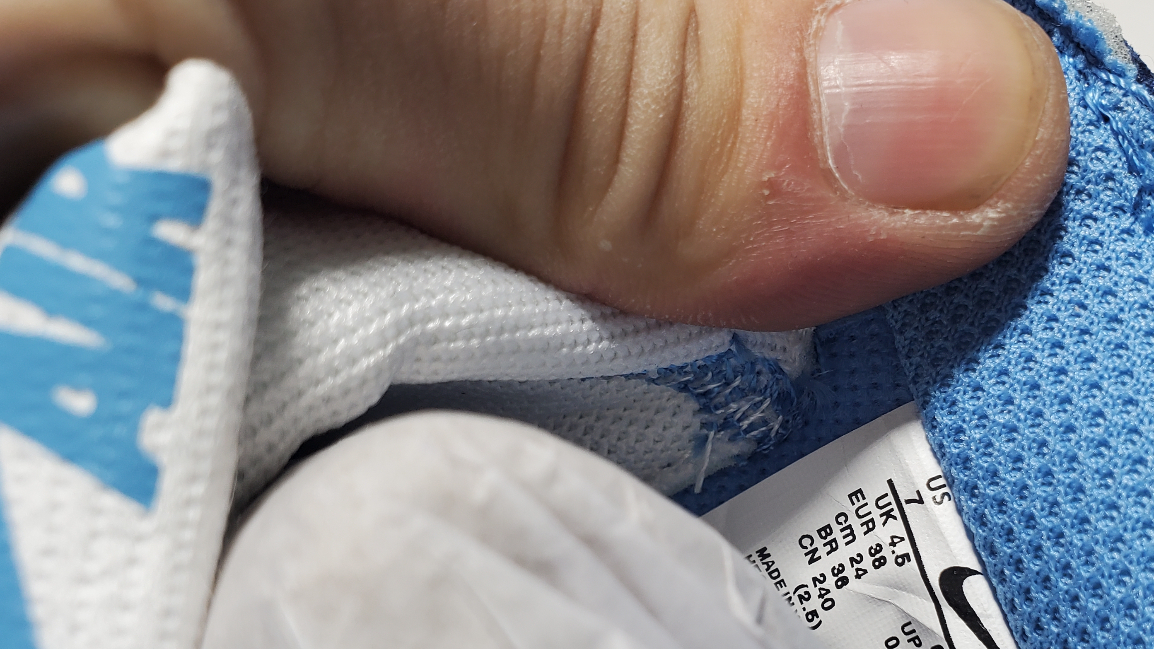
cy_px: 489
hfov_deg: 48.3
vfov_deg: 28.6
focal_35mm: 41
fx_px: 1255
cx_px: 802
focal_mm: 4.3
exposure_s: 1/178
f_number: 2.4
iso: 50
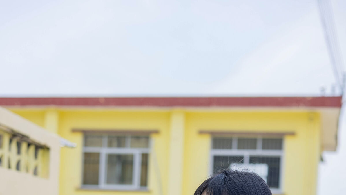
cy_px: 257
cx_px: 173
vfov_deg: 14.6
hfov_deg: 26.9
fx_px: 725
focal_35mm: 79
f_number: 3.2
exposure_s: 1/1000
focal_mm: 50
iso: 125
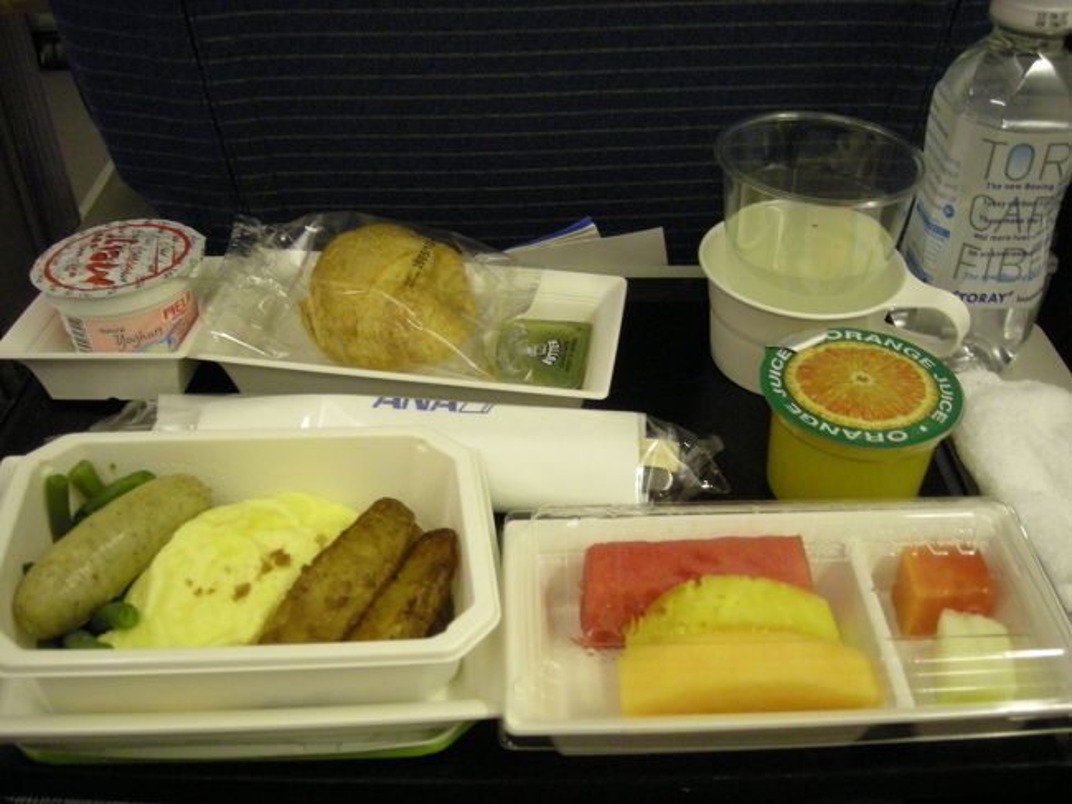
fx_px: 1083
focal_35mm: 35
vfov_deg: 40.7
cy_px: 402
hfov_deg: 52.6
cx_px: 536
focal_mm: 5.7
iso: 400
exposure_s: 1/18.7
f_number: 2.8
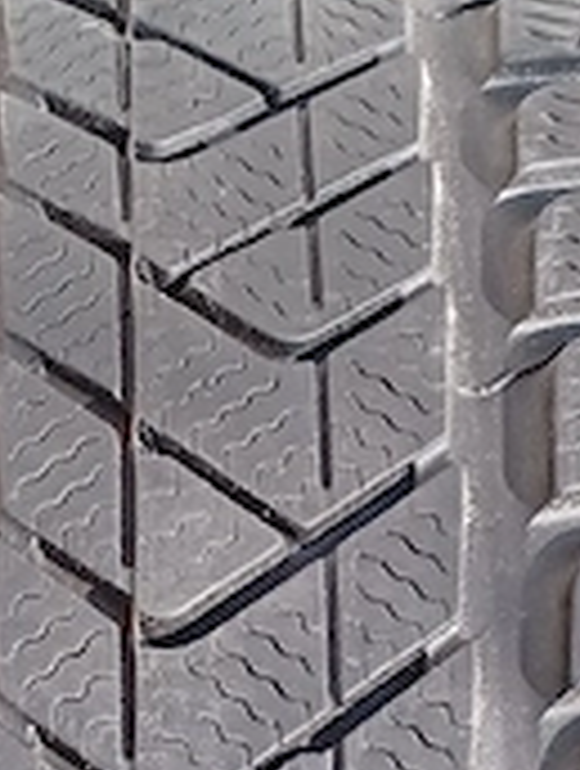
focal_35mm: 126
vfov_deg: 15.5
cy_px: 648
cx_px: 198
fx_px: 2804
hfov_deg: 11.8
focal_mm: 3.98
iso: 59
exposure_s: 1/101
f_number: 1.8
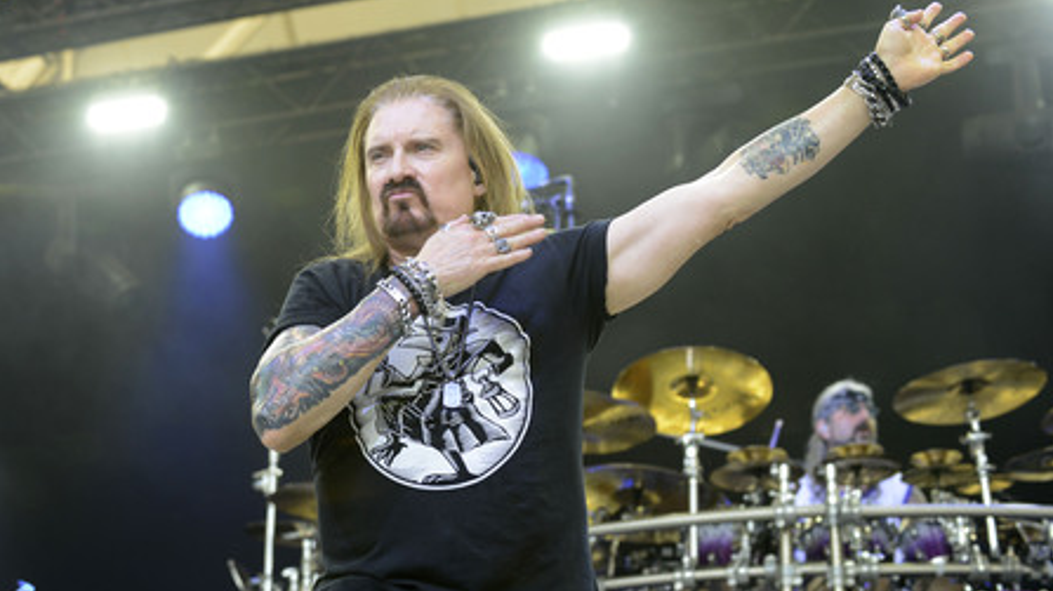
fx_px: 2065
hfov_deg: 28.6
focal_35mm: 74
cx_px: 529
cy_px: 292
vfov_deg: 16.3
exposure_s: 1/640
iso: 1000
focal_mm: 70
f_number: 4.5
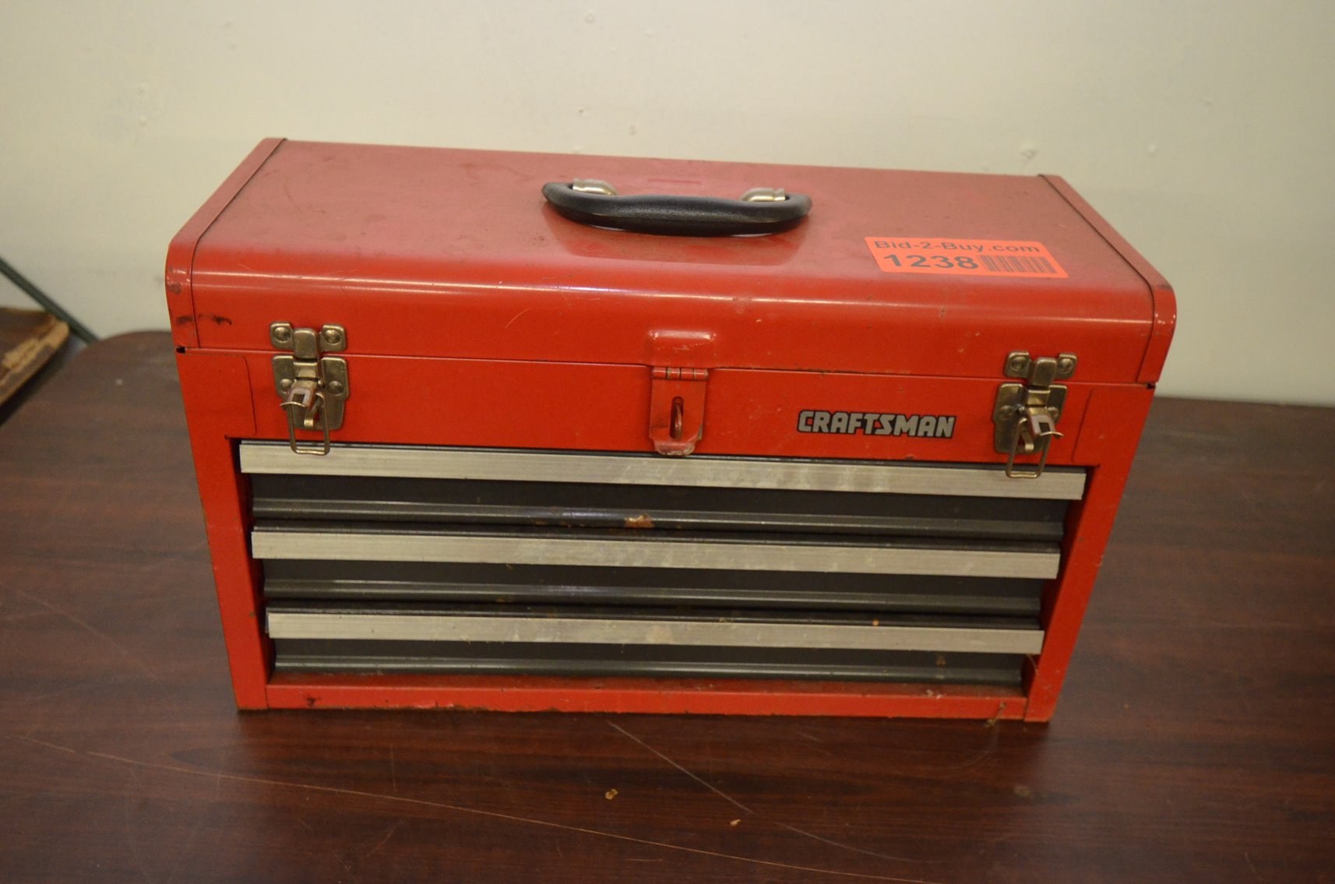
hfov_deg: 62.0
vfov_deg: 43.4
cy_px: 442
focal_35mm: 30
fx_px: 1110
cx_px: 668
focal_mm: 20
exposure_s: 1/60
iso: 2200
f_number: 4.5
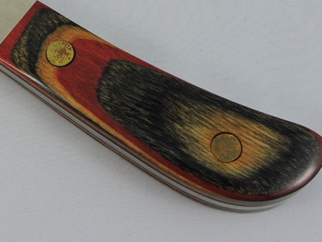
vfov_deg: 16.5
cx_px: 17
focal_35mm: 88
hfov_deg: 21.6
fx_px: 819
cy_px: 1
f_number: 3.8
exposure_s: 1/60
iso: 100
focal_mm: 7.2
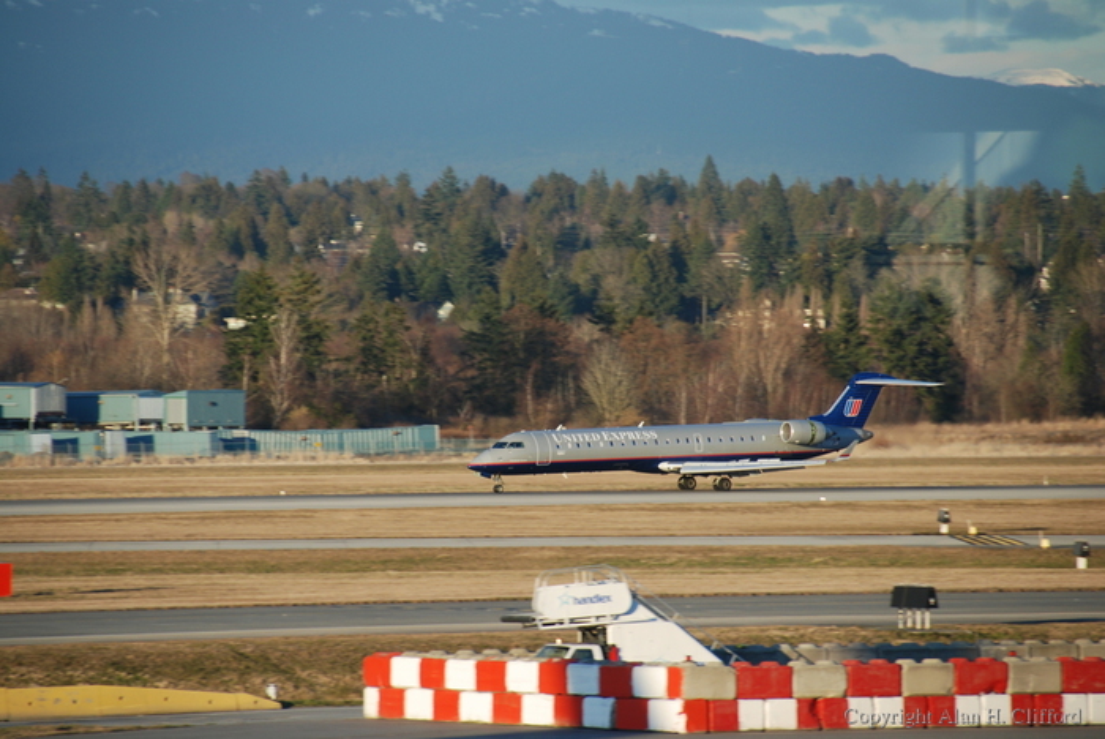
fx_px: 9216
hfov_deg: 6.9
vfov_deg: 4.6
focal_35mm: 300
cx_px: 552
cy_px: 370
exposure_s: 1/125
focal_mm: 200
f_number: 5.6
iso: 125
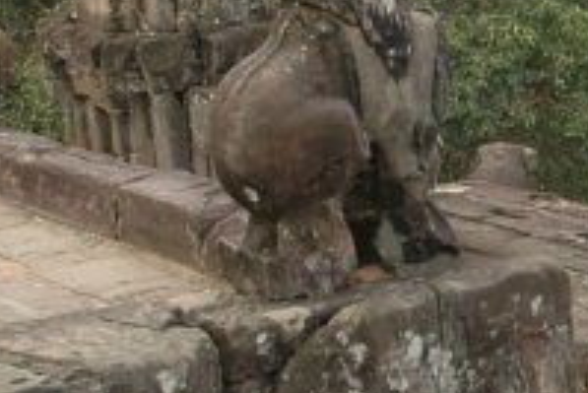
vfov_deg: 10.1
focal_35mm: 136
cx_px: 984
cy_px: 103
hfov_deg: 13.8
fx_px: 2220
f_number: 5.6
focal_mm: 25
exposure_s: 1/125
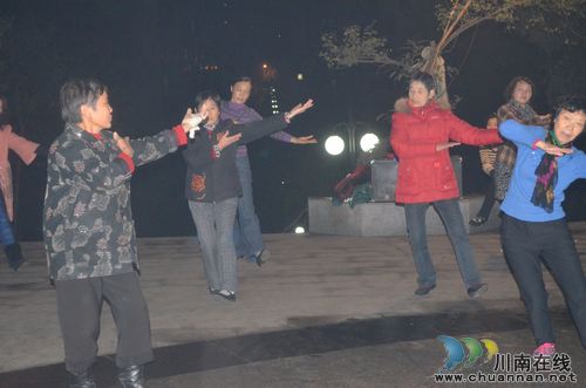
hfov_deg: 30.6
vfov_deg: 20.5
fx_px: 1072
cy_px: 194
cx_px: 293
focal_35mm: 66
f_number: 5.3
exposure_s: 1/60
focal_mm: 44
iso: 3200
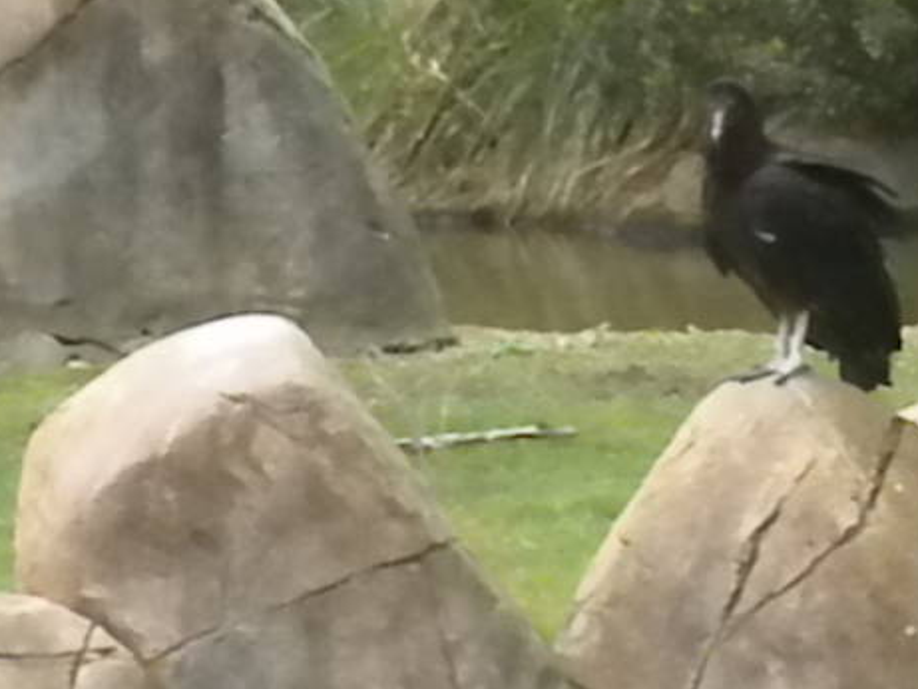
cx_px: 245
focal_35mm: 413
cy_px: 454
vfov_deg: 3.6
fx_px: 10955
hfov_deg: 4.8
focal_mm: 21
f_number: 14
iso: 640
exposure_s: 1/120
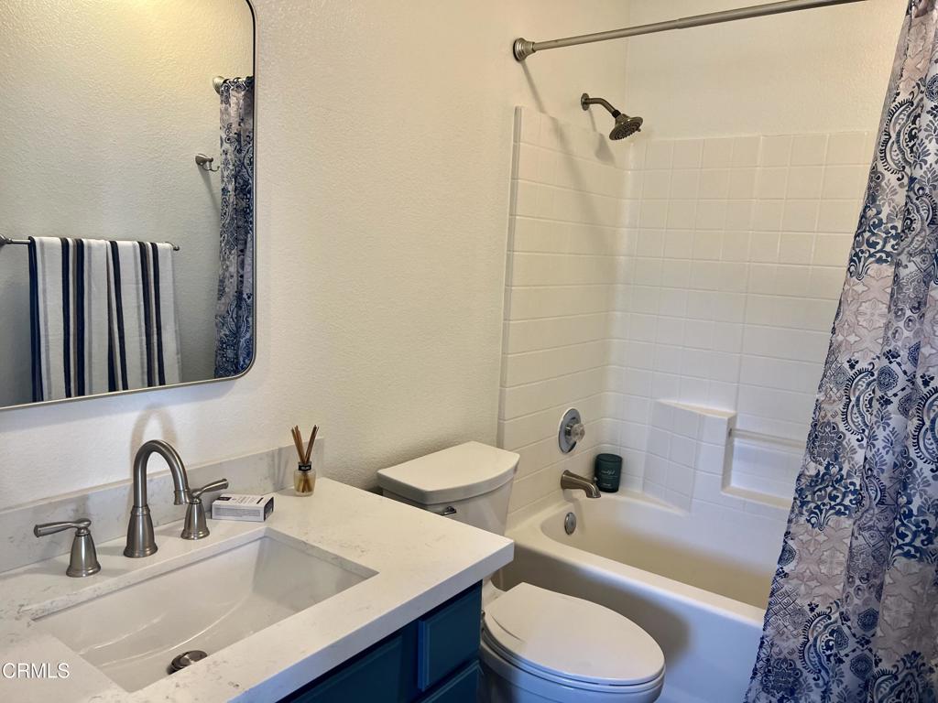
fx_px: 705
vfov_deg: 53.1
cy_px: 352
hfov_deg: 67.3
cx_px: 469
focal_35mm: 26
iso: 100
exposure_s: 1/120
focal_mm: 5.7
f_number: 1.5
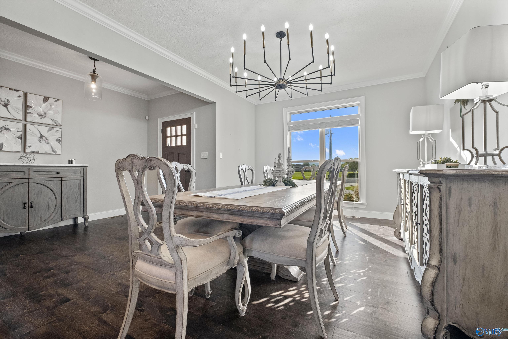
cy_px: 170
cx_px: 254
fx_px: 212
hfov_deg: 100.4
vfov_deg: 77.3
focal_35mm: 15
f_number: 8
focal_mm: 10
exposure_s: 1/10
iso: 800
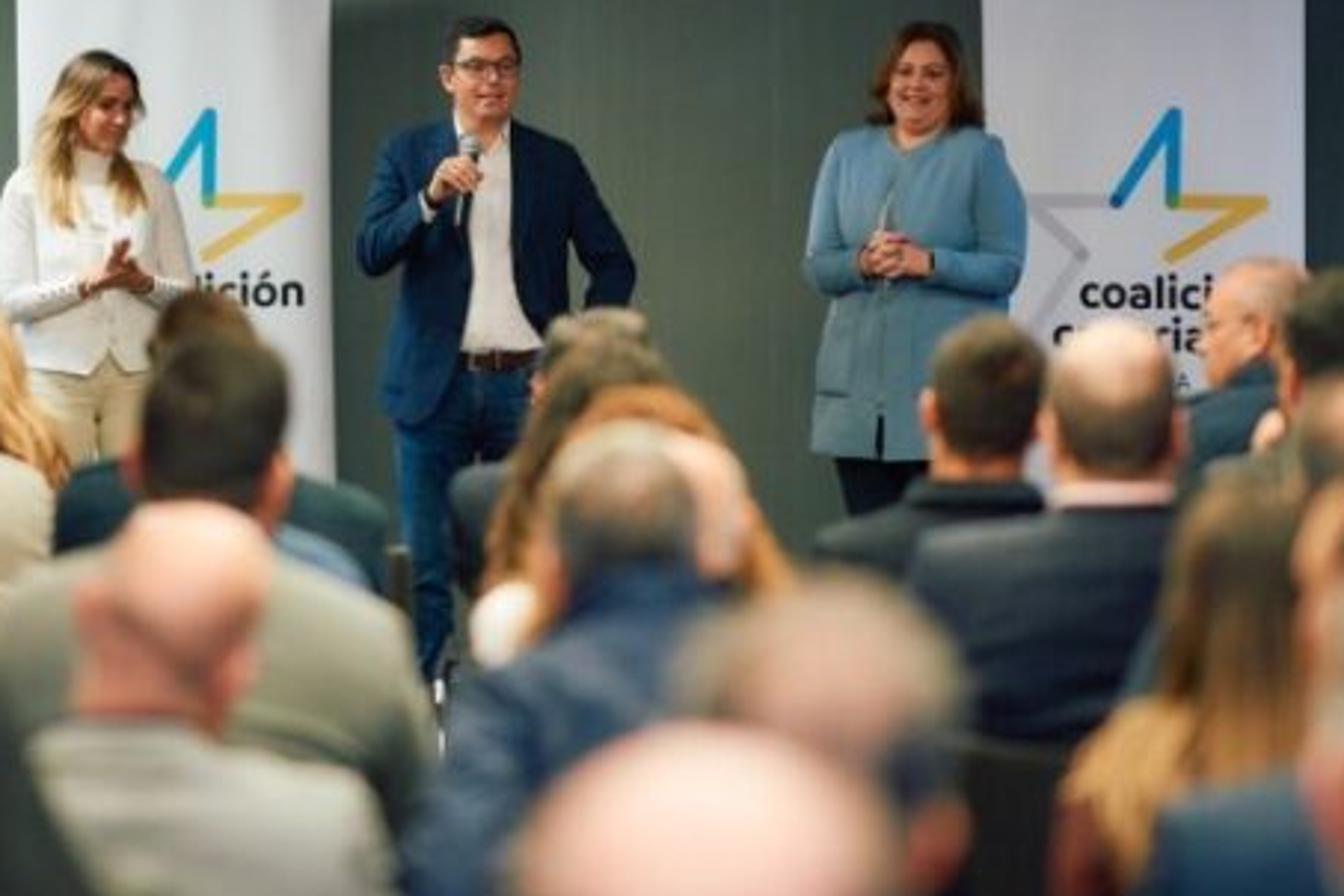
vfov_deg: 9.5
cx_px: 507
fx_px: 5376
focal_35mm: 144
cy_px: 347
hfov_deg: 14.2
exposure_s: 1/500
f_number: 1.4
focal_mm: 85
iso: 1000
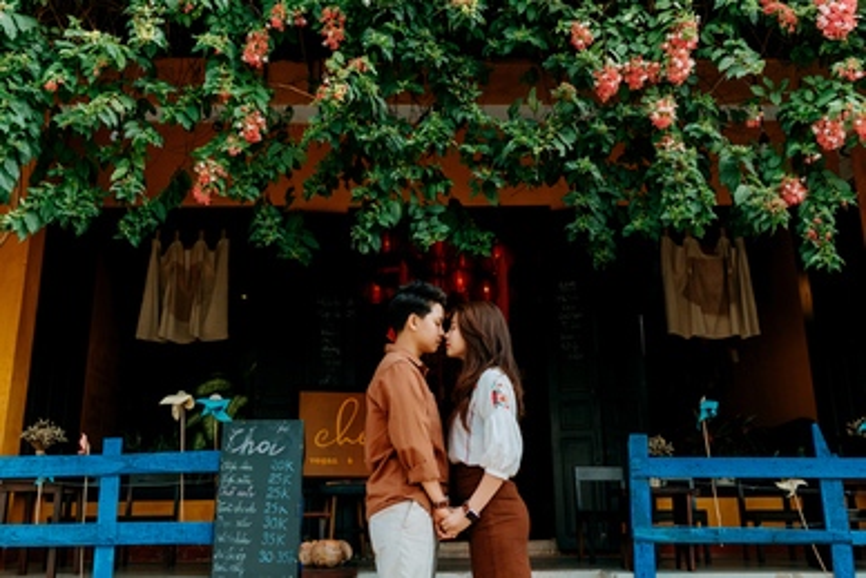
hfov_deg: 54.4
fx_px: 842
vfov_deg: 37.9
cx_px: 433
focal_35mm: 35
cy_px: 289
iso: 100
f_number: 2.5
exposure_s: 1/400
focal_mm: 35
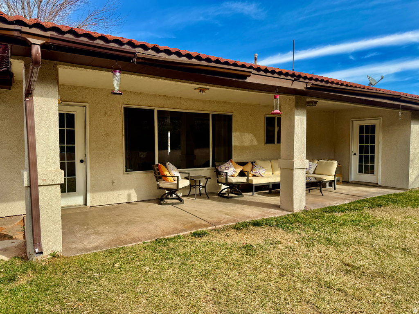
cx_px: 210
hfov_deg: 71.6
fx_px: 291
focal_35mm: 24
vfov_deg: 56.8
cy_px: 157
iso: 80
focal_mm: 6.76
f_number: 1.78
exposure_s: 1/1869
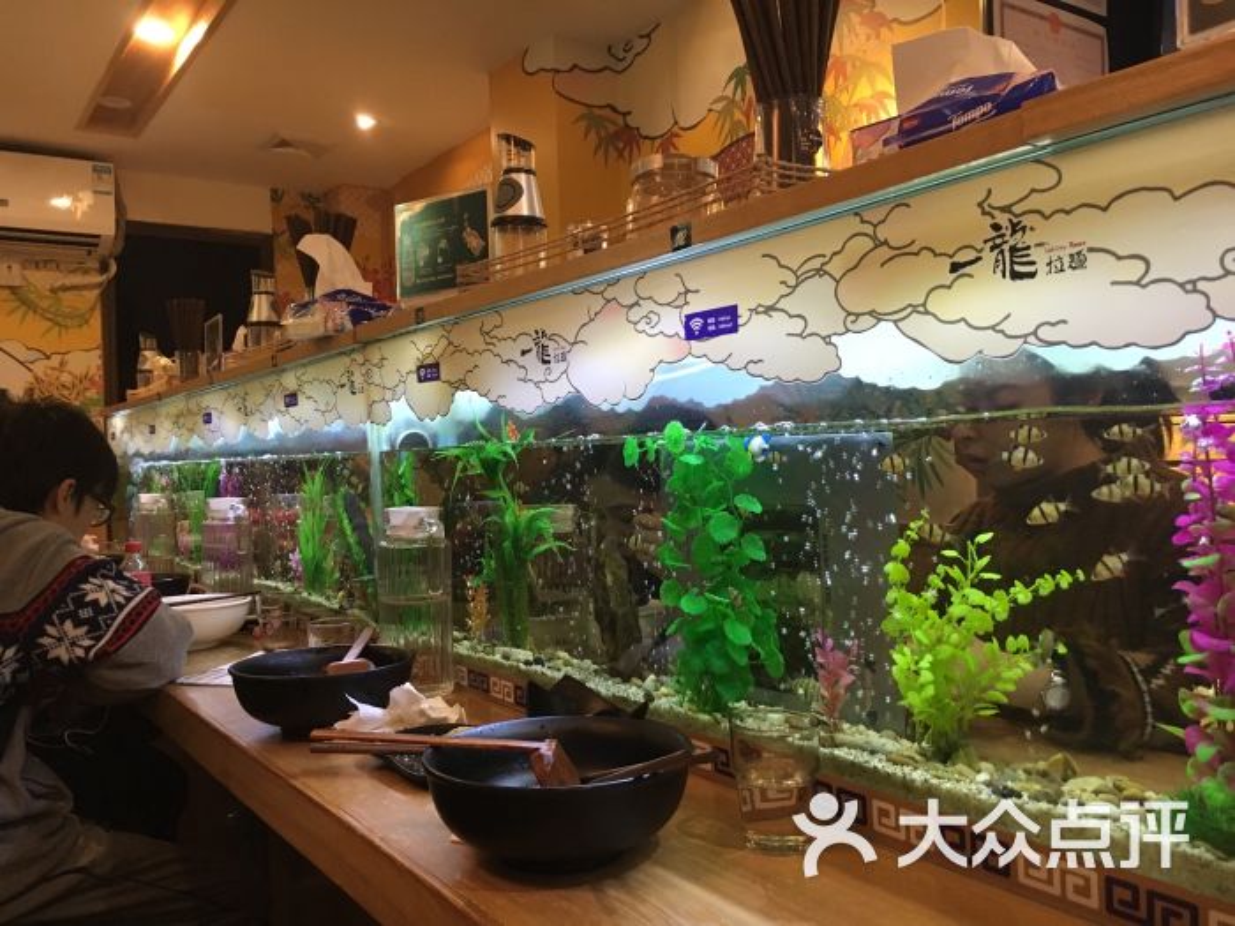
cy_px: 463
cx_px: 618
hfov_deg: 61.7
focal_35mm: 29
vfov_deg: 48.2
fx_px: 1035
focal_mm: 4.15
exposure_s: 1/33
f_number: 2.2
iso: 200
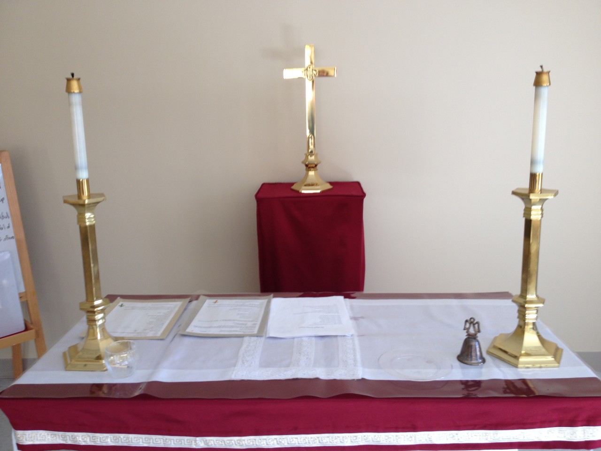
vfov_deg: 40.7
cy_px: 226
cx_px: 300
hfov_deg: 52.6
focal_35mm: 35
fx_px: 608
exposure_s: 1/24
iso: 50
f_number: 2.4
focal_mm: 4.28
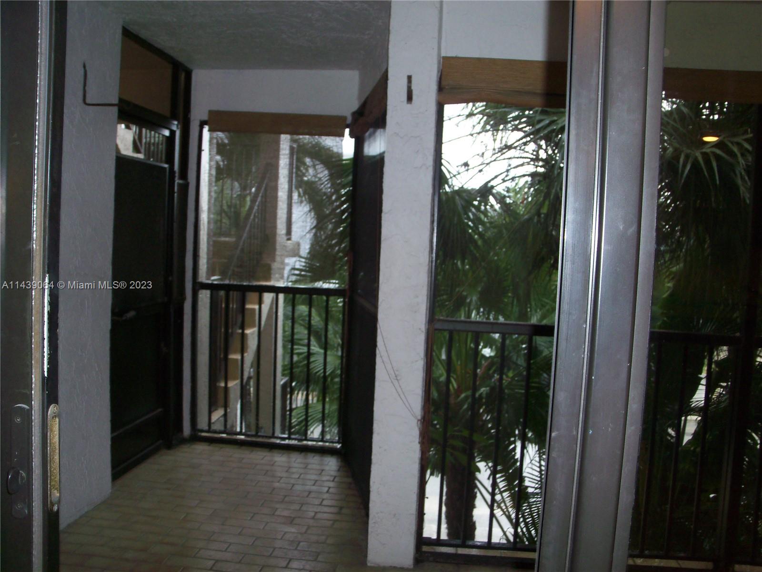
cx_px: 381
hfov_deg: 52.6
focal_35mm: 35
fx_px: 770
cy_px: 286
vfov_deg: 40.7
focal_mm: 6.3
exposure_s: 1/30
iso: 100
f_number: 3
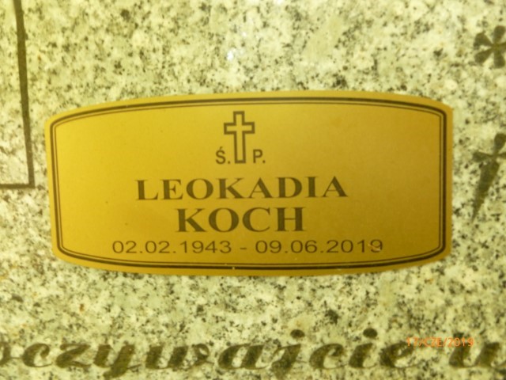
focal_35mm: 28
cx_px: 253
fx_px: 409
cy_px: 190
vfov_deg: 49.7
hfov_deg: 63.4
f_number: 3.3
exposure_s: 1/15
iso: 200
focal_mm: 5
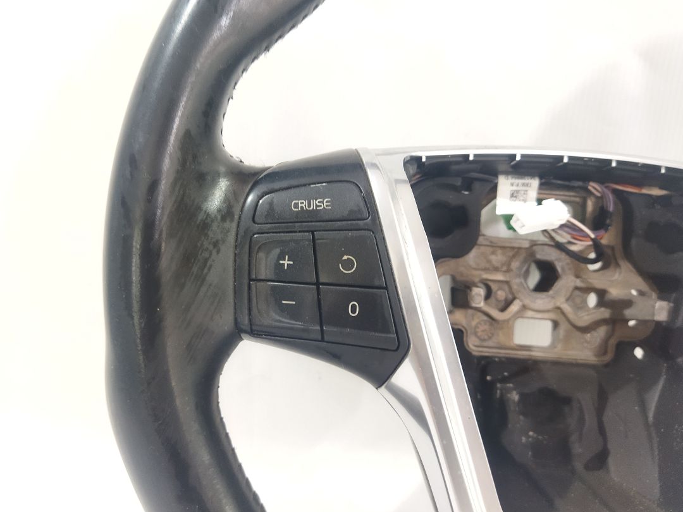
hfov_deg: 59.9
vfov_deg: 46.8
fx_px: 592
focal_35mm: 30
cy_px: 243
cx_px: 319
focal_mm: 4.71
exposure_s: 1/33
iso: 353
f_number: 1.79
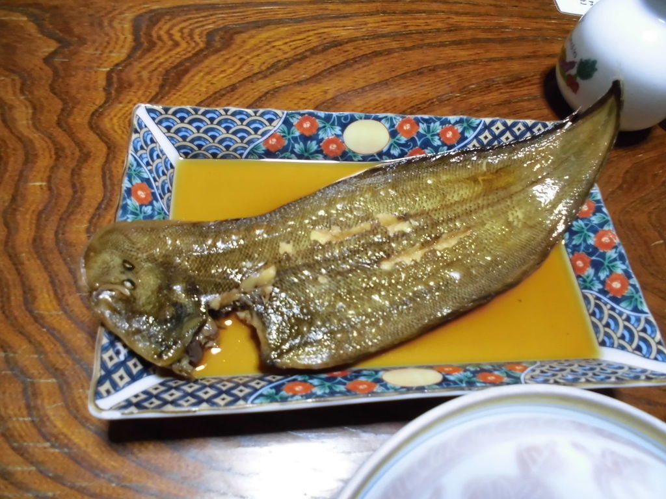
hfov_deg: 67.3
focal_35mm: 26
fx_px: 500
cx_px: 333
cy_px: 250
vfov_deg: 53.1
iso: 400
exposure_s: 1/15
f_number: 3.5
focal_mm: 4.6
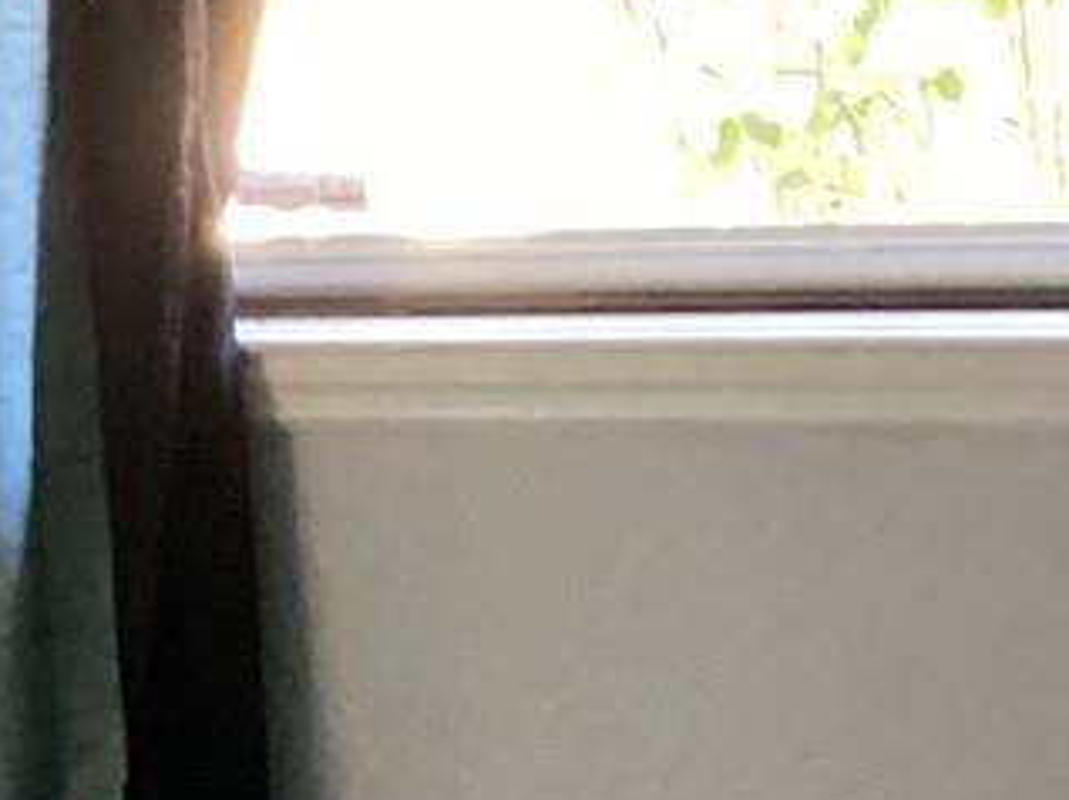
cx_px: -487
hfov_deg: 12.1
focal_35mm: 156
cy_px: 1247
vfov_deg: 9.2
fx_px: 4814
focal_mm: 3.3
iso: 500
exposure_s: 1/30
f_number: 2.4
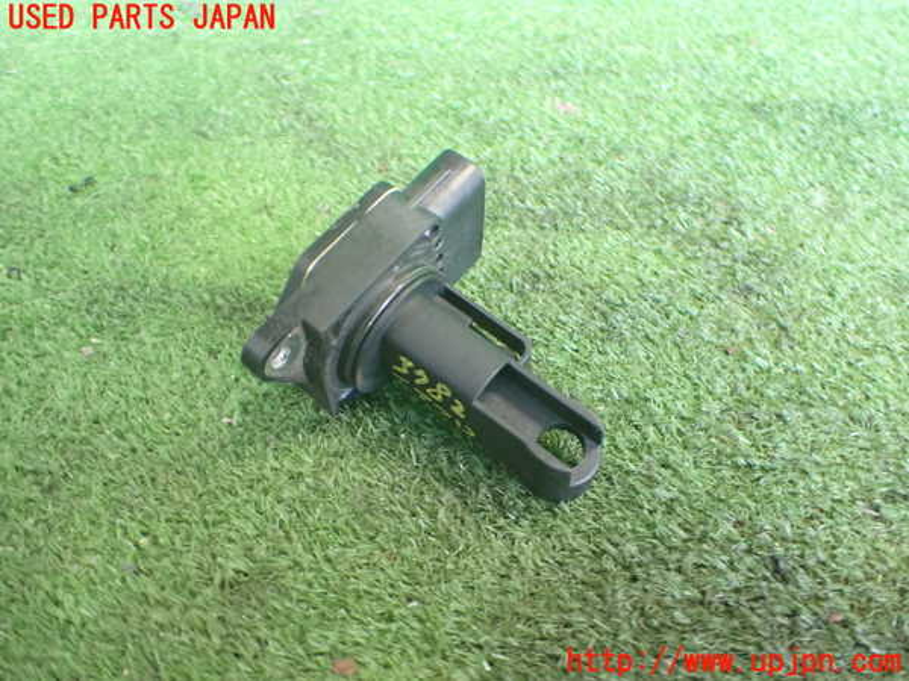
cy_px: 340
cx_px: 454
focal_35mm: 30
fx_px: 788
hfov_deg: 60.0
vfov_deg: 46.8
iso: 800
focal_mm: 5.4
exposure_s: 1/40
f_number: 2.3
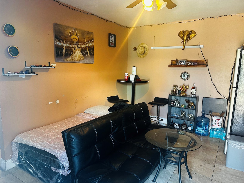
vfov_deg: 56.8
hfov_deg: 71.6
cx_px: 122
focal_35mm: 24
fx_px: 169
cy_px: 92
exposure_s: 1/60
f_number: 1.78
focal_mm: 6.86
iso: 400
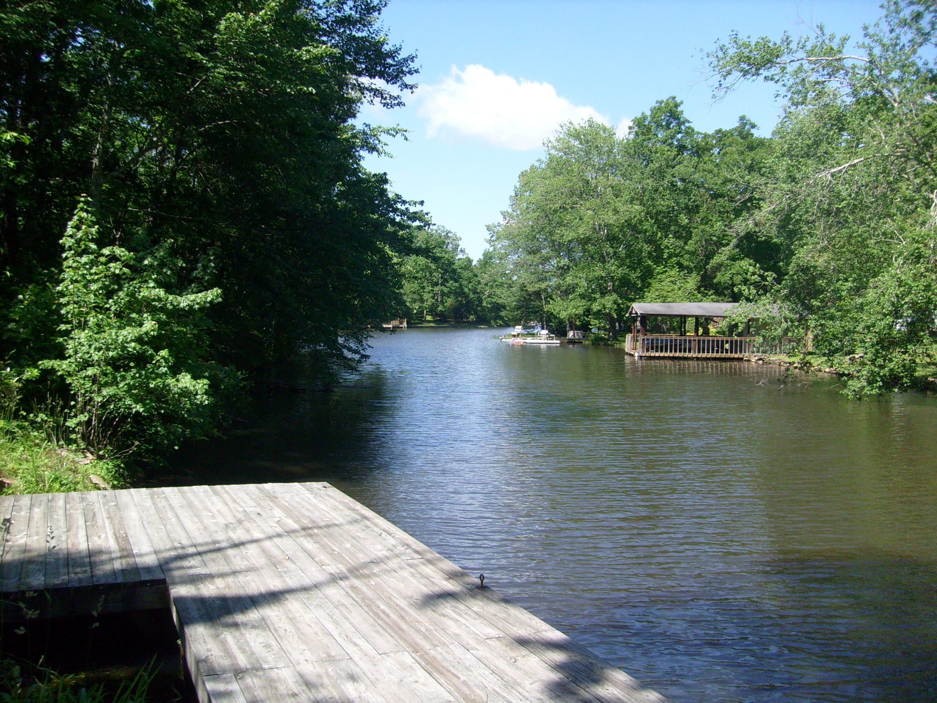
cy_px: 352
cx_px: 468
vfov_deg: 40.7
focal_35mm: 35
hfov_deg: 52.6
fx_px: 947
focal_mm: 5.8
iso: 80
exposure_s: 1/180
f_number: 7.1
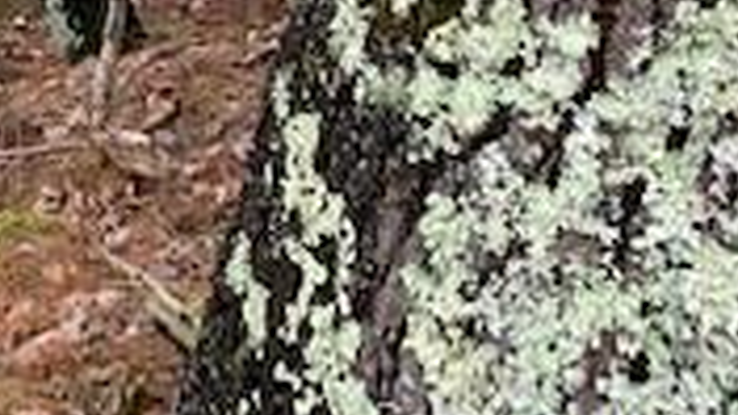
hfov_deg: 17.7
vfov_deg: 10.4
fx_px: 2016
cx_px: -495
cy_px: -541
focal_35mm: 103
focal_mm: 4.25
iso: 250
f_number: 1.8
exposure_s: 1/60
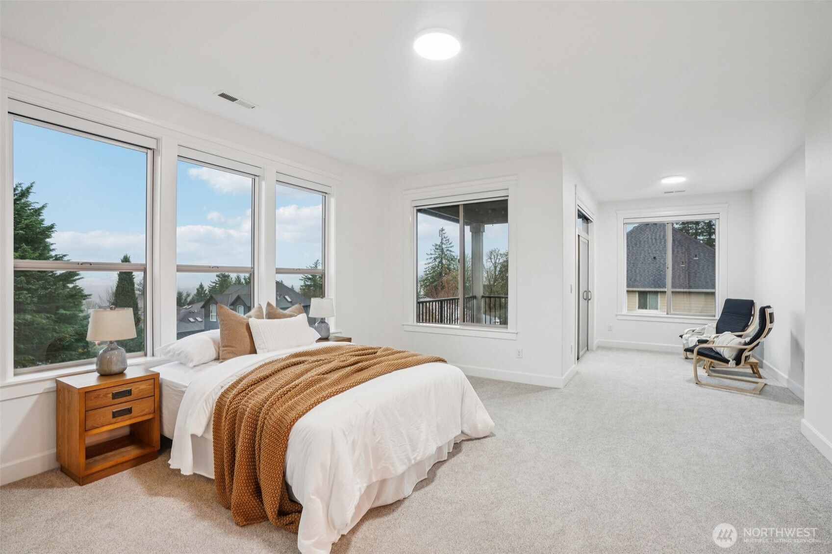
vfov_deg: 73.7
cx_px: 416
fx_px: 370
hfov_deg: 96.7
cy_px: 277
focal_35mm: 16
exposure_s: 1/20
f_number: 8
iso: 400
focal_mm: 16
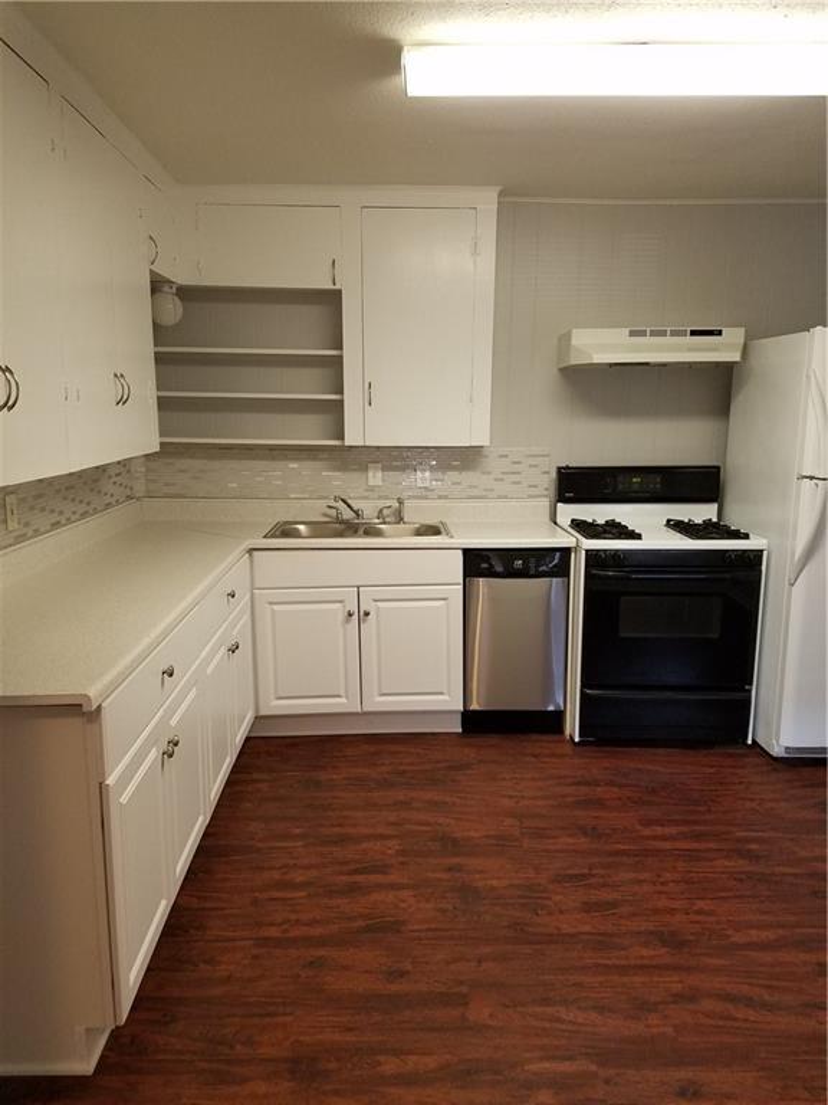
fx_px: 829
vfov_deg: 67.3
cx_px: 414
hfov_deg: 53.1
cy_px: 552
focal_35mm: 26
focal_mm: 4.2
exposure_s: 1/60
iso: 160
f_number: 1.7
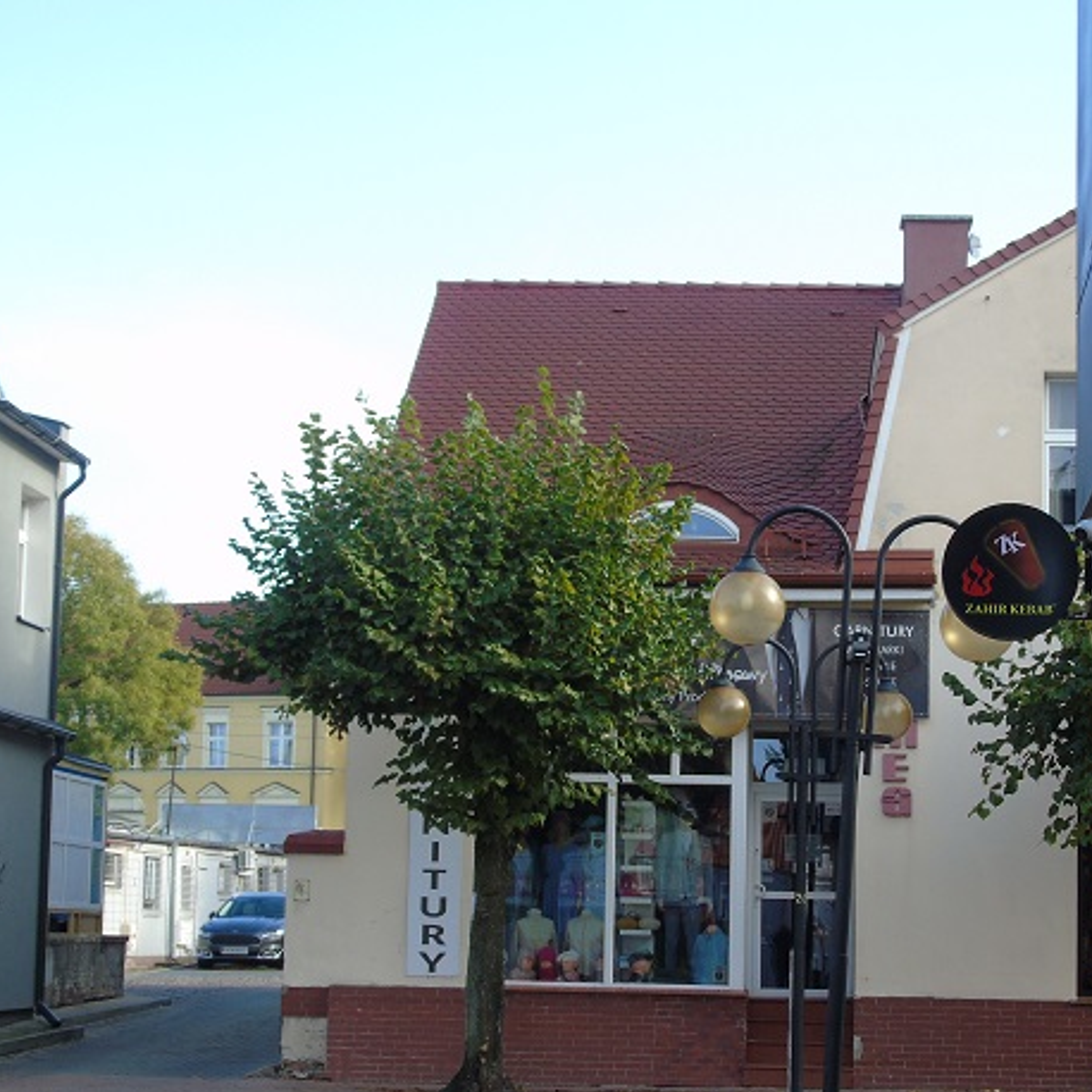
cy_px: 607
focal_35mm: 73
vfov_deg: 23.7
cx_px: 620
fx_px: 2605
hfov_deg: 23.7
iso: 80
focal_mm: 9.6
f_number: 4.5
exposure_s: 1/125
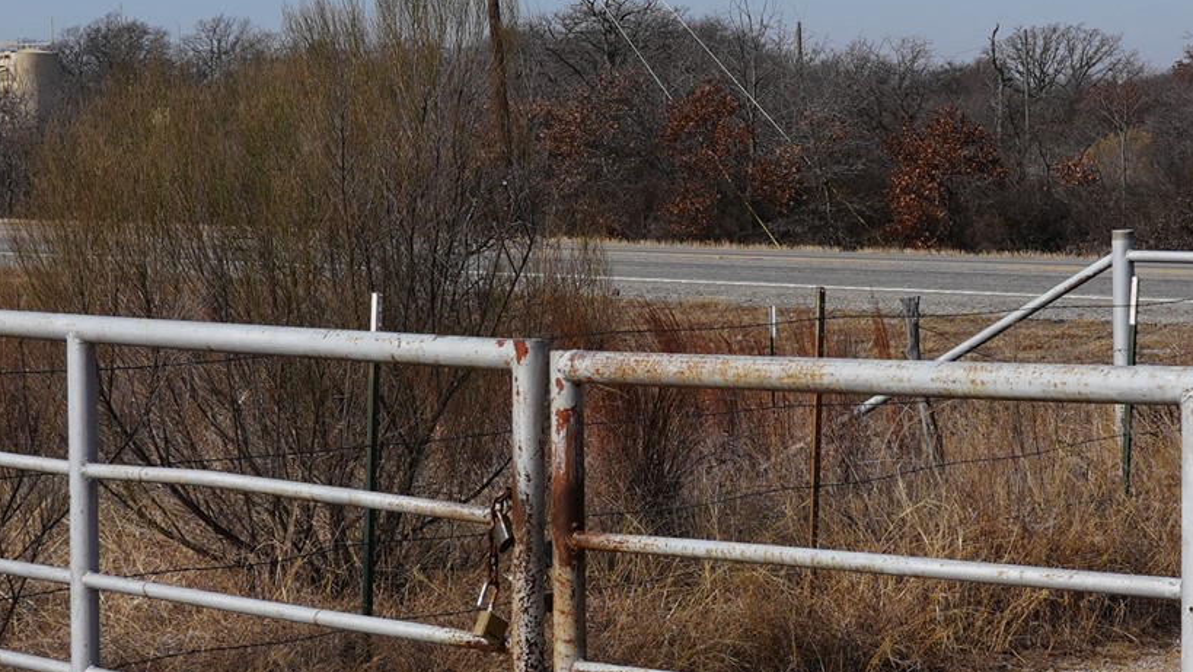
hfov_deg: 21.2
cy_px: 325
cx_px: 830
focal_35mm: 100
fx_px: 3164
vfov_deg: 12.1
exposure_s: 1/250
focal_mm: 24
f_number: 10
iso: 100
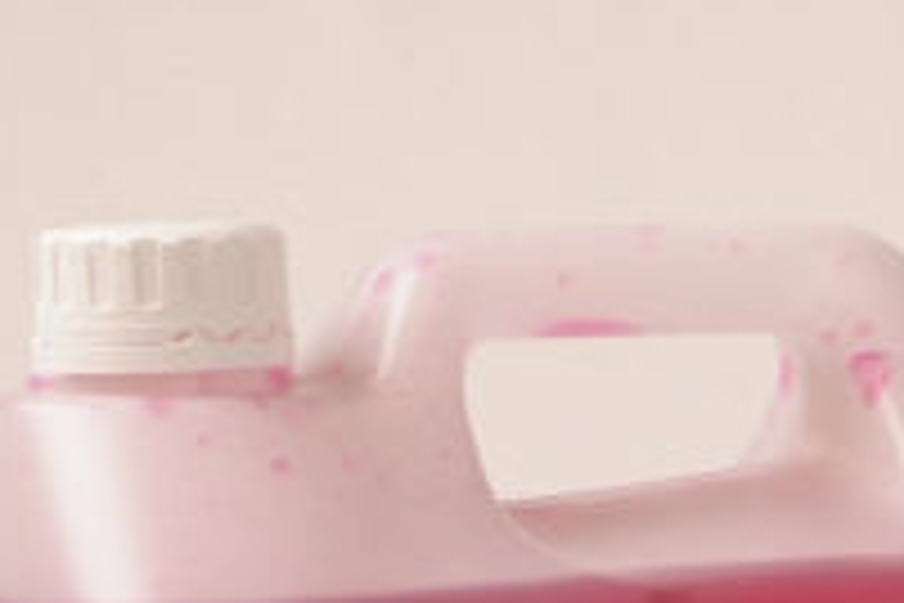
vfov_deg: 5.0
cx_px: 1565
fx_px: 6779
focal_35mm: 270
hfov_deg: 7.4
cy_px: 1231
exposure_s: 1/125
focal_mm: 35
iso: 100
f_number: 8
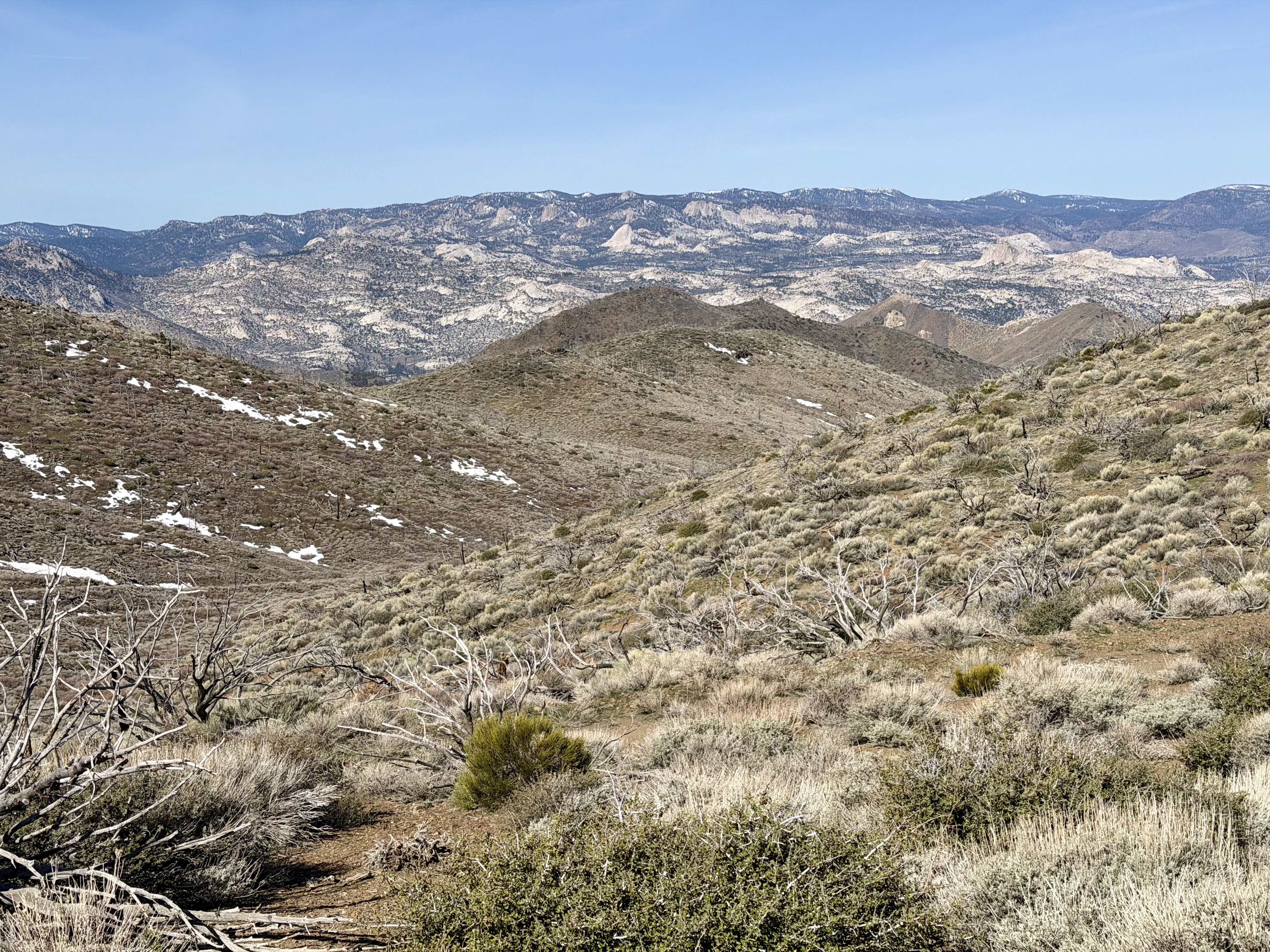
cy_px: 476
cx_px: 635
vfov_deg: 30.3
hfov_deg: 39.7
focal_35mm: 48
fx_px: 1761
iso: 64
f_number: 1.78
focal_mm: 6.76
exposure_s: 1/8772
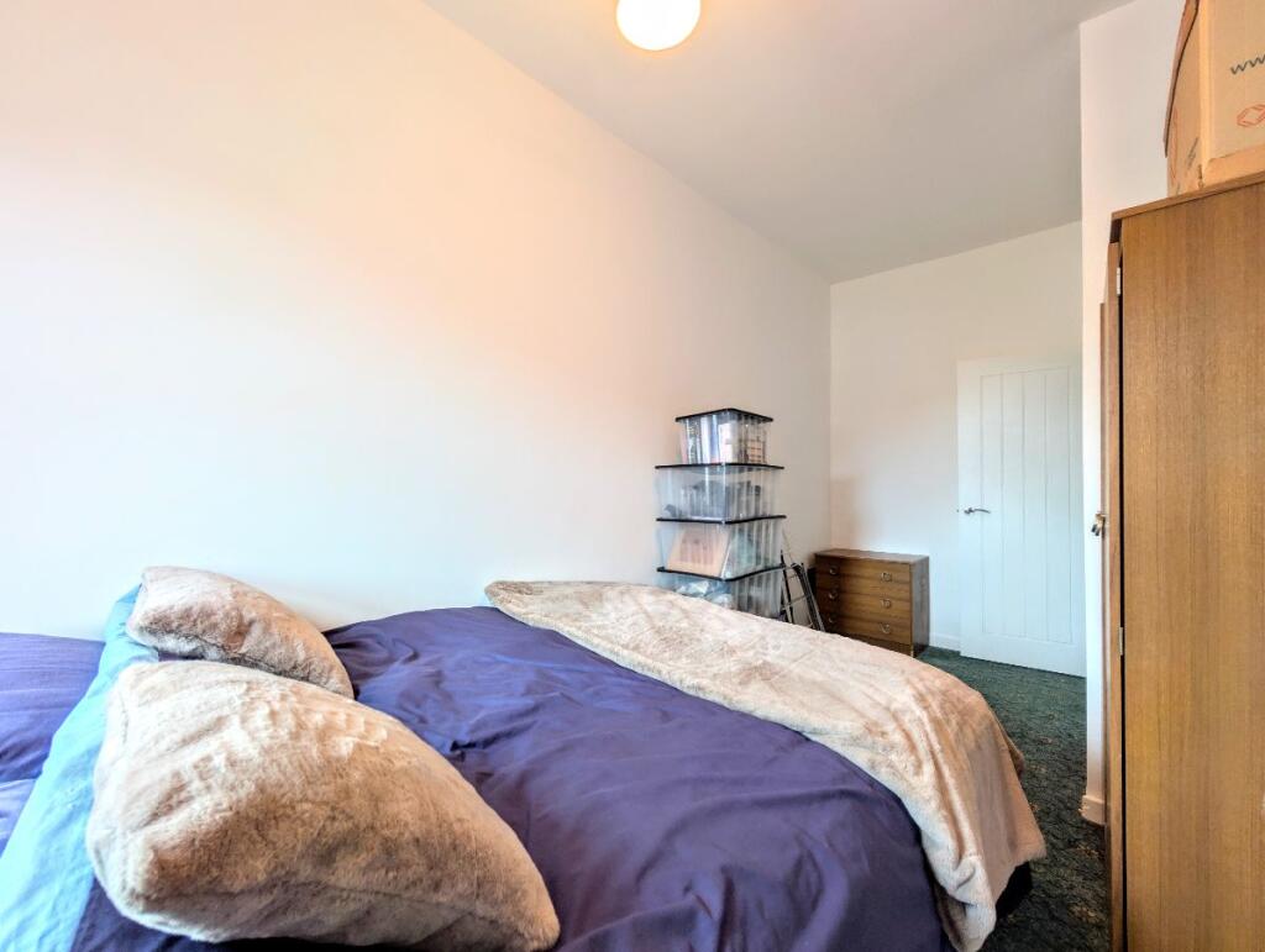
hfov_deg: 110.5
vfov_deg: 94.6
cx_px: 632
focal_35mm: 12
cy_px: 476
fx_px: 439
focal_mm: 2.02
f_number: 1.7
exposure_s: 1/20
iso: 53
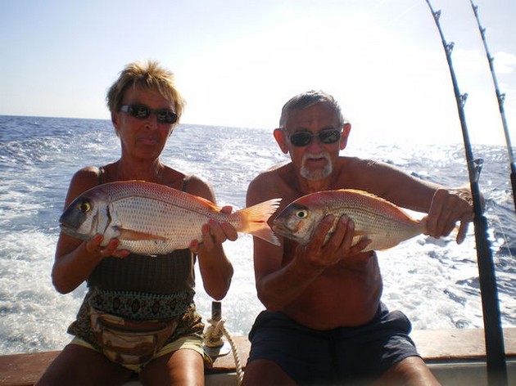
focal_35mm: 36
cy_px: 193
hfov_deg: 51.4
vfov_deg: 39.6
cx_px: 258
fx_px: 536
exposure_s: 1/500
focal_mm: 6.3
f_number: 4.6
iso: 50
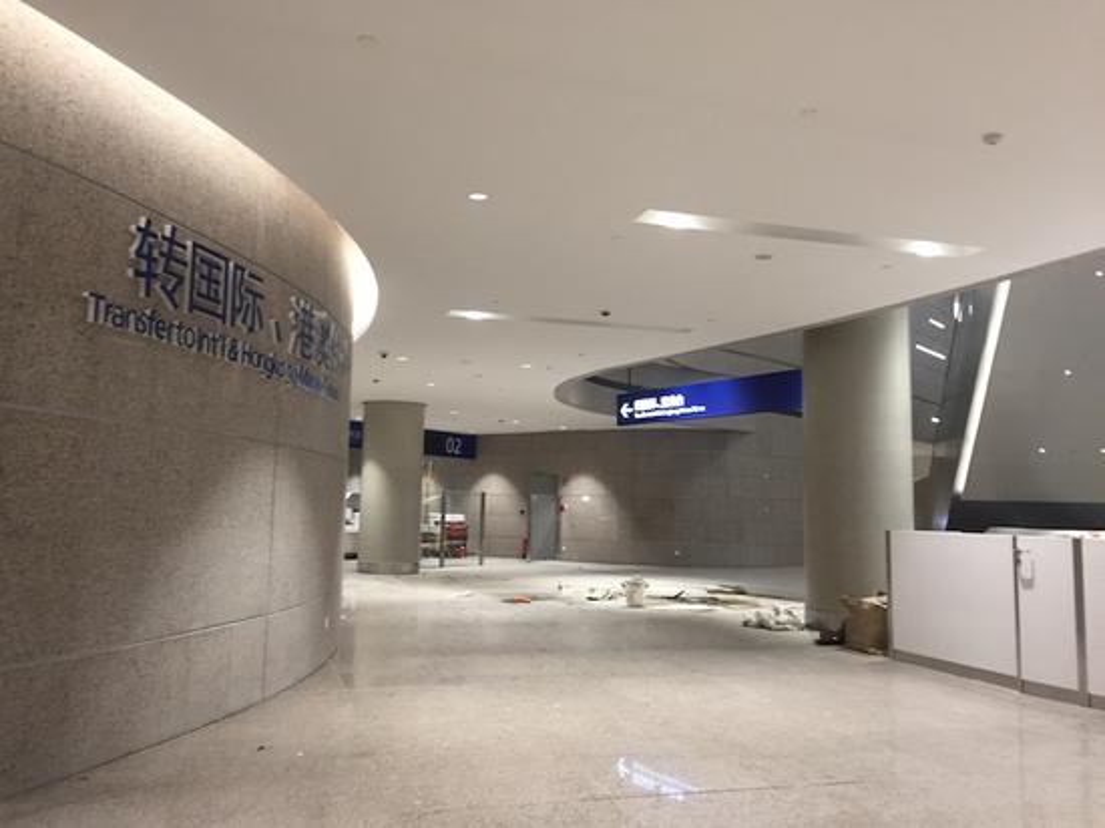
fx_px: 925
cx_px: 552
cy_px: 414
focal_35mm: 29
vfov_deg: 48.2
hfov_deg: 61.7
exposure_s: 1/33
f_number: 2.2
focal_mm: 4.15
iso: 160
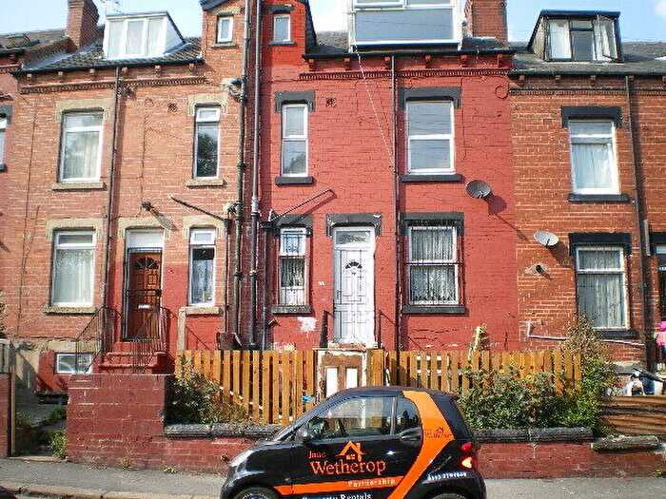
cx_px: 333
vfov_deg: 39.7
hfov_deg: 51.4
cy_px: 250
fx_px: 693
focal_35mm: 36
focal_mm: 6.3
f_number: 4.6
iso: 64
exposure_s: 1/200
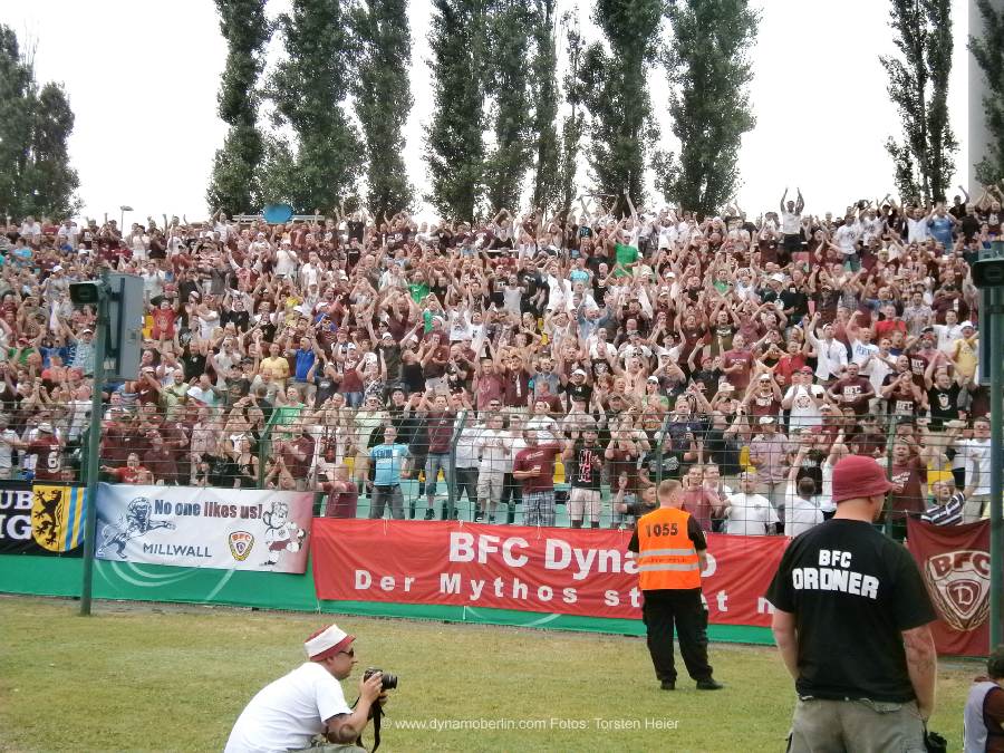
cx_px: 502
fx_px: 1363
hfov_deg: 40.4
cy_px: 376
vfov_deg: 30.9
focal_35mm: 47
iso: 80
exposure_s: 1/200
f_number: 3.4
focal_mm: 8.3
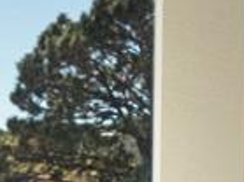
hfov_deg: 11.8
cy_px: 196
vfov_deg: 9.5
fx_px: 1092
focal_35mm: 155
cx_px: -198
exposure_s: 1/80
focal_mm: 35
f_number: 6.3
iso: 200
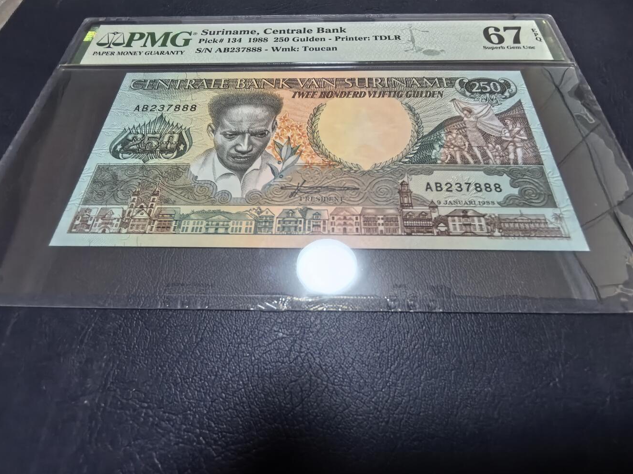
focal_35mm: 17
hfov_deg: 91.0
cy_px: 228
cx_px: 327
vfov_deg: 74.7
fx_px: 311
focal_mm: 1.68
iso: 400
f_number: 2.2
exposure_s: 1/25
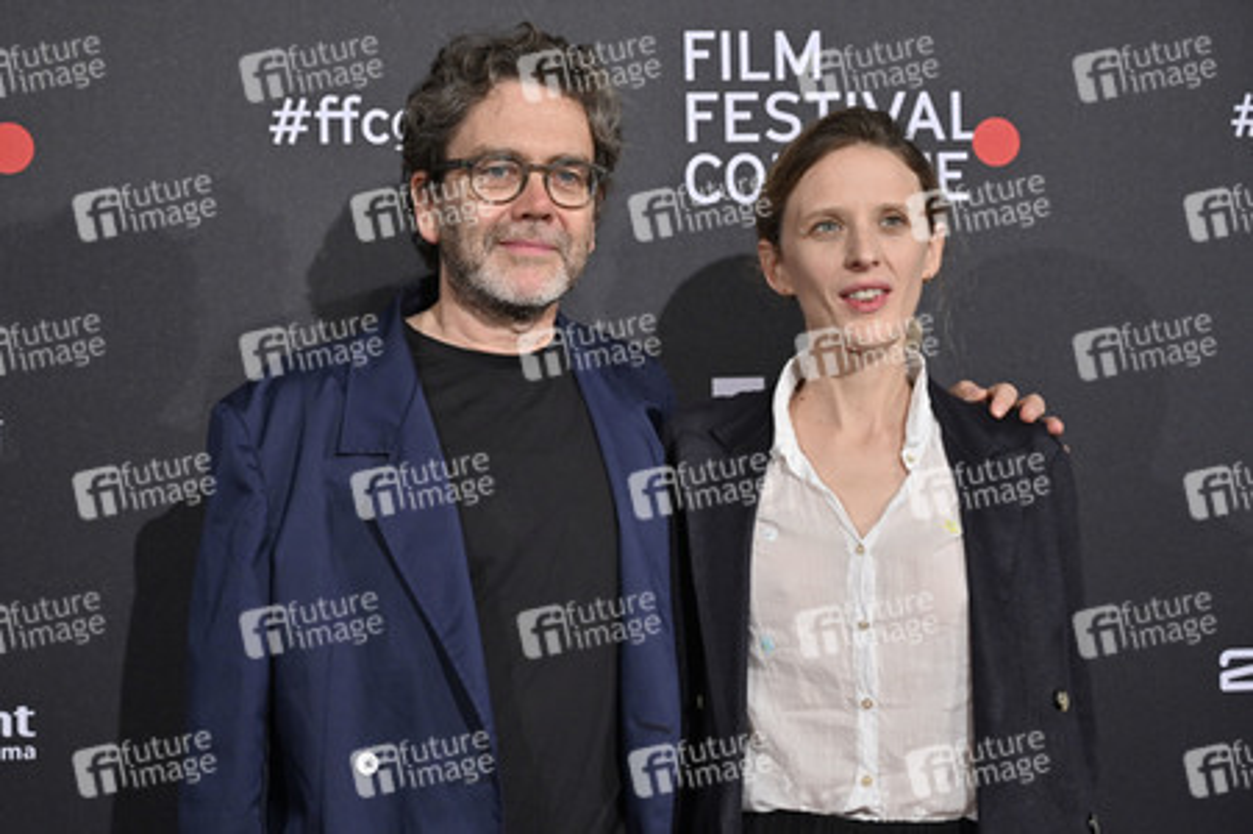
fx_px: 2052
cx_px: 626
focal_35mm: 59
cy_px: 417
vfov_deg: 23.0
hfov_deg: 34.0
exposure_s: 1/200
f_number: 4
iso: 1000
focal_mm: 59
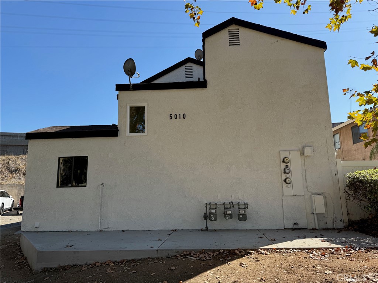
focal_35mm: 24
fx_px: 262
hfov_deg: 71.6
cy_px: 142
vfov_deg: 56.8
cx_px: 189
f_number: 1.78
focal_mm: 6.76
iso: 80
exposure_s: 1/3021
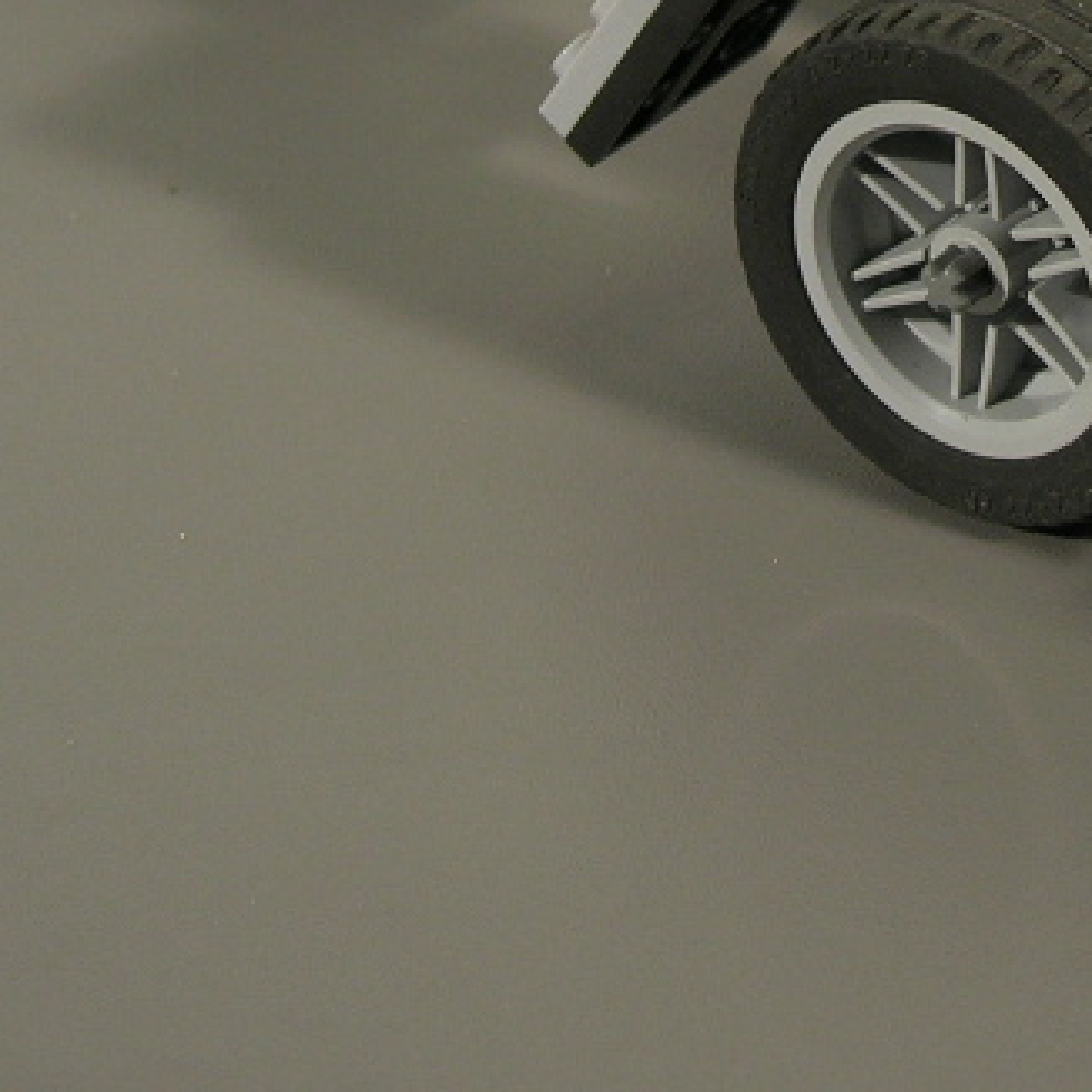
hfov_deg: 15.0
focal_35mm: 114
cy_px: -141
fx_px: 4069
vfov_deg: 14.9
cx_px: 1156
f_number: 2.9
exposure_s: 1/24
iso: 64
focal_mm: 8.5
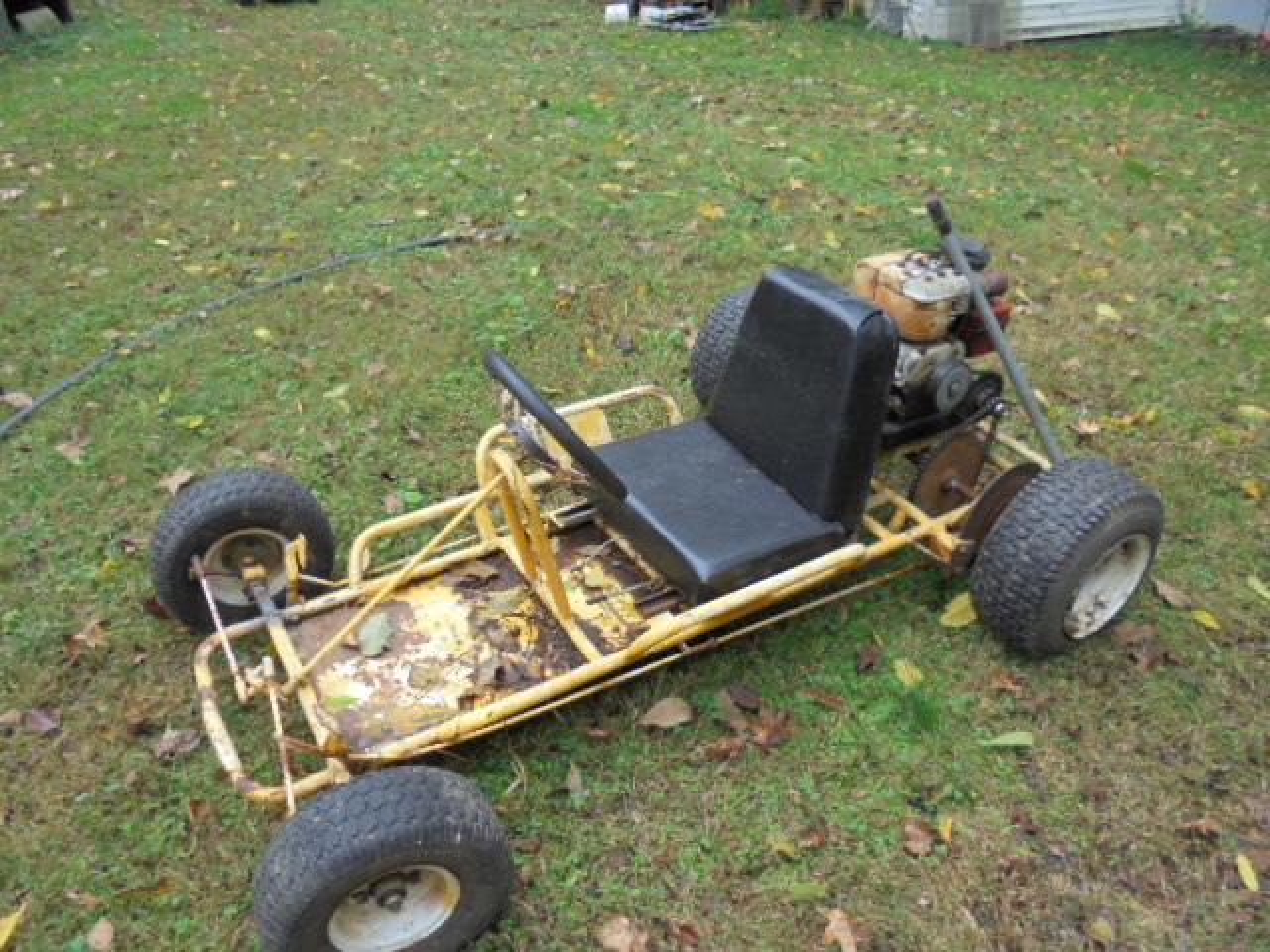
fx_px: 954
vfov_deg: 53.1
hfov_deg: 67.3
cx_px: 635
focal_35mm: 26
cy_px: 476
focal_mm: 4.6
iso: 100
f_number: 3.5
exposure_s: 1/60
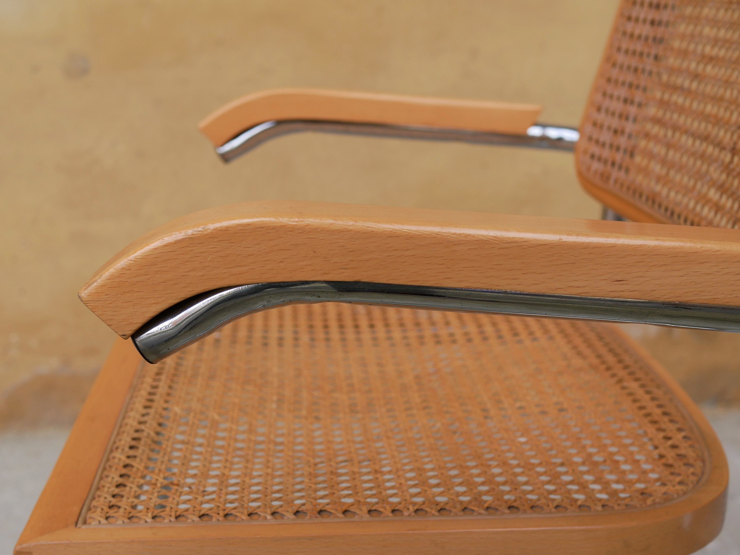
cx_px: 319
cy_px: 341
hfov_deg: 38.1
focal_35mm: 50
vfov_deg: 29.0
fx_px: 1069
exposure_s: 1/320
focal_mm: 20
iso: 200
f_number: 3.2
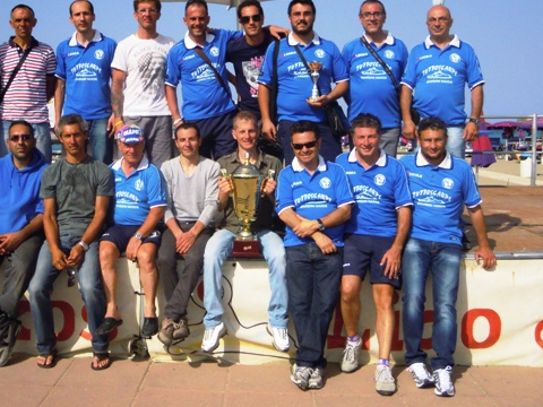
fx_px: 706
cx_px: 219
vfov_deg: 32.2
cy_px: 182
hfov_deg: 41.9
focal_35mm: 45
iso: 400
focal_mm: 6.4
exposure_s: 1/1000
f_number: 8.5
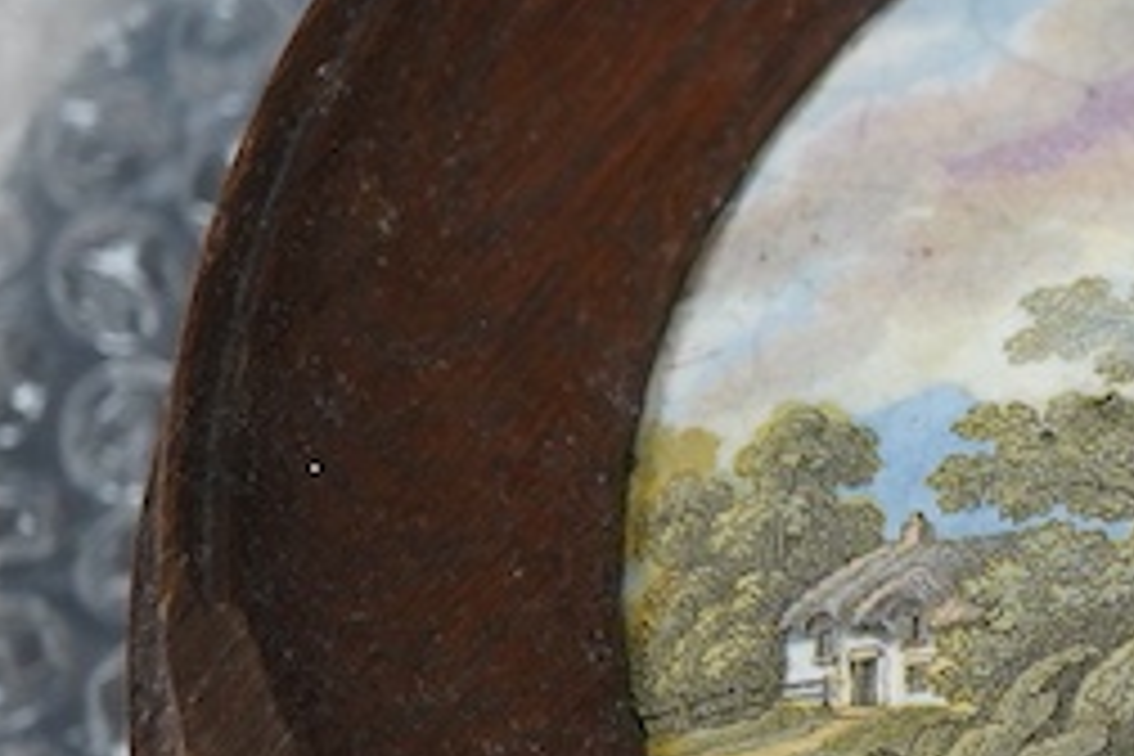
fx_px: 5071
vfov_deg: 8.5
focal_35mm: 161
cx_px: 1292
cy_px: 567
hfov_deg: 12.5
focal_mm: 30
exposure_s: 1/125
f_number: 5
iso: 1250
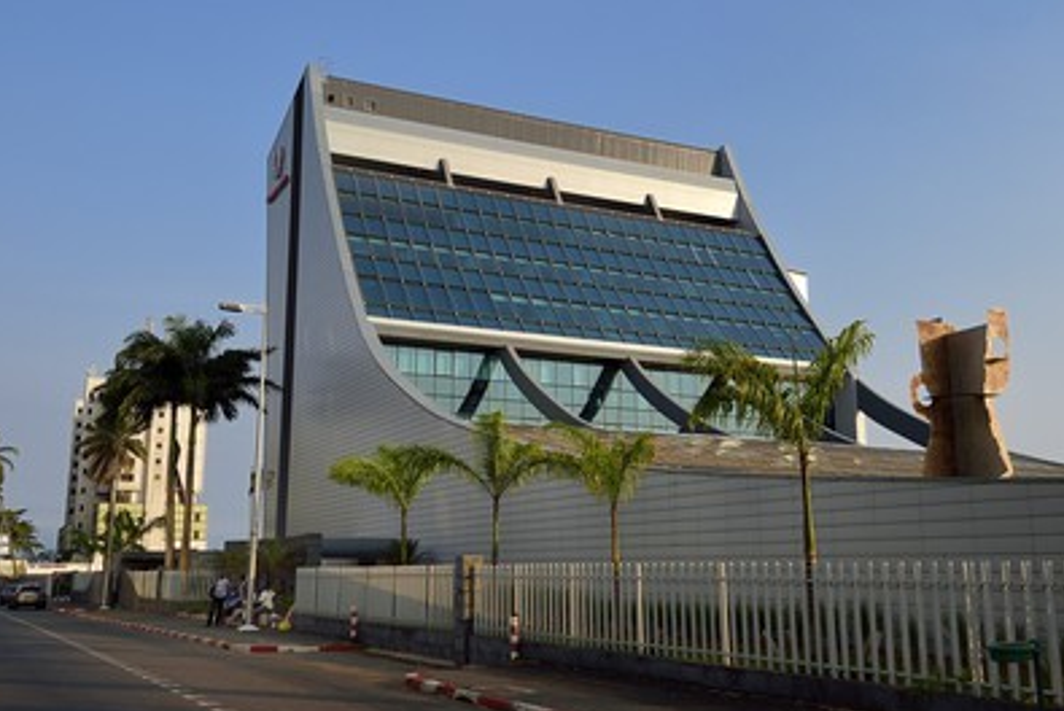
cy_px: 369
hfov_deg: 55.8
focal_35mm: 34
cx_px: 514
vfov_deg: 38.9
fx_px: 1006
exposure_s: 1/1250
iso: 800
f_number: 9
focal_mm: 32
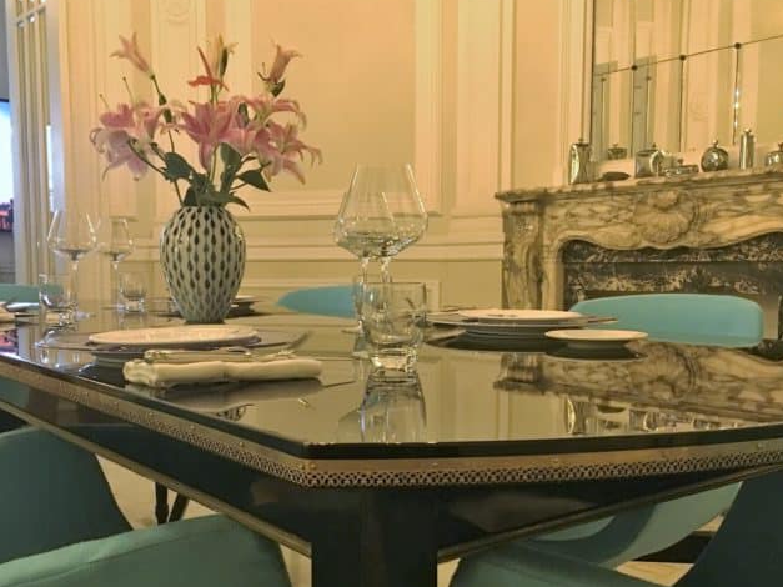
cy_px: 337
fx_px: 837
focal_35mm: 37
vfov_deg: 38.6
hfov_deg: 50.1
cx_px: 378
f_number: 2.2
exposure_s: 1/17
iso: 200
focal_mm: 4.15
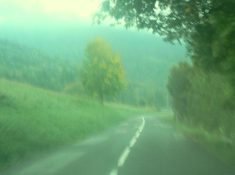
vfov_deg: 39.6
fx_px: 244
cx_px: 118
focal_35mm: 36
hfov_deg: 51.4
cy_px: 88
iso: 200
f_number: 2.8
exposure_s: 1/20
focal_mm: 6
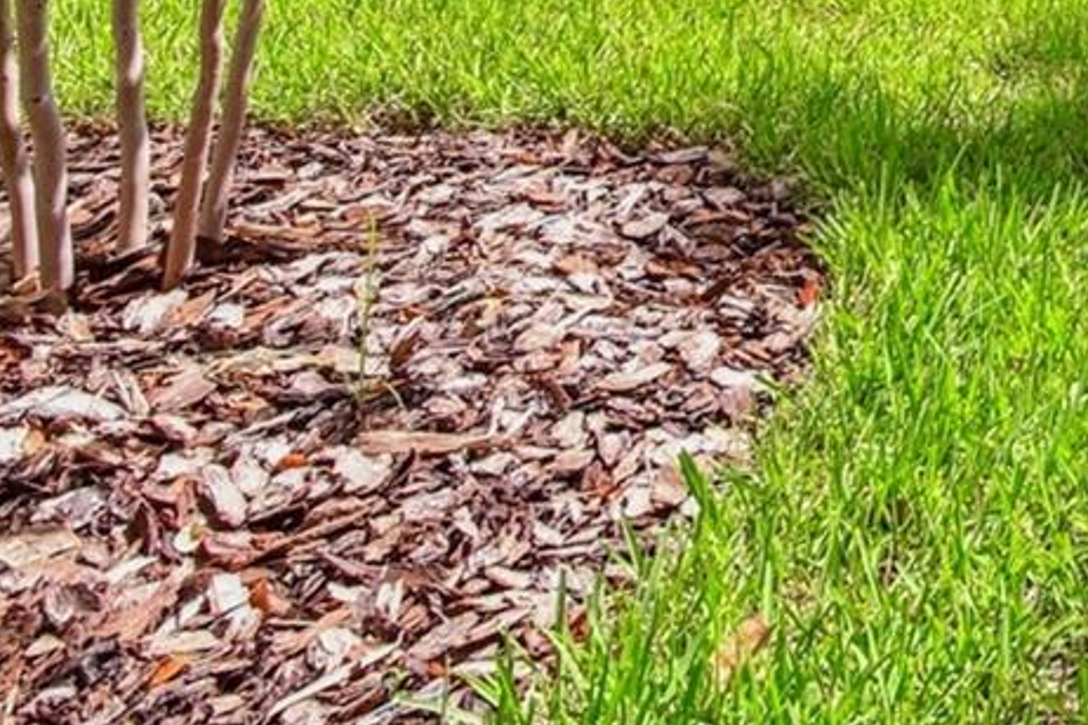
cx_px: 1502
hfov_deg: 28.9
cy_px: -370
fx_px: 1571
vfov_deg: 21.6
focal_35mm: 52
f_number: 6.3
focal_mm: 10
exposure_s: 1/200
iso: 100
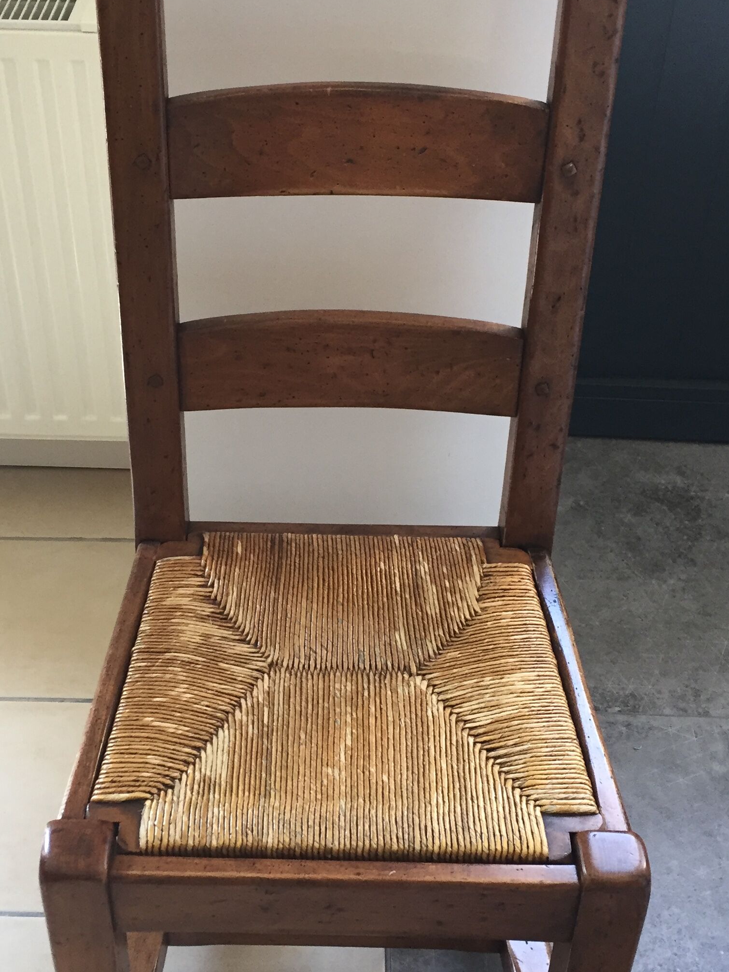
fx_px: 1320
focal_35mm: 47
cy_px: 472
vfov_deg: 40.4
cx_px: 297
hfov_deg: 30.8
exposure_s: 1/33
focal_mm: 4.15
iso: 64
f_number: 2.2
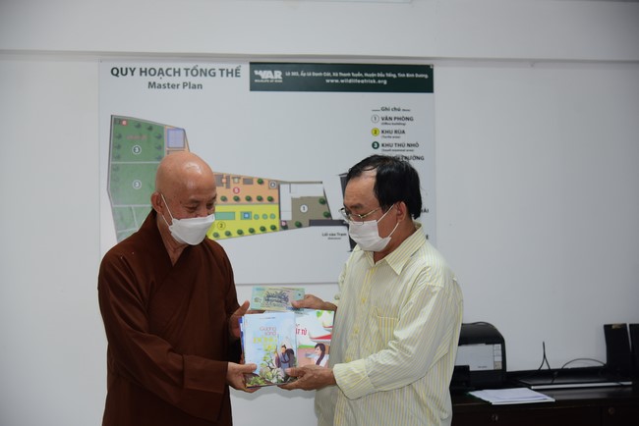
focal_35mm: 65
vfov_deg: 20.9
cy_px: 213
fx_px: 1154
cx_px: 320
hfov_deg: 30.9
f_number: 4
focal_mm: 65
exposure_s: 1/125
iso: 500
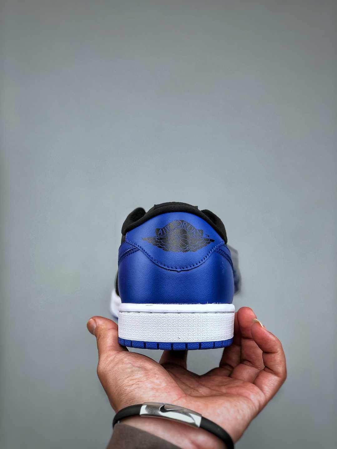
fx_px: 740
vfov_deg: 33.8
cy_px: 224
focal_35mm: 57
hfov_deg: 25.7
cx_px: 168
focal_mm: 6.6
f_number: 2.8
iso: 25
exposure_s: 1/50
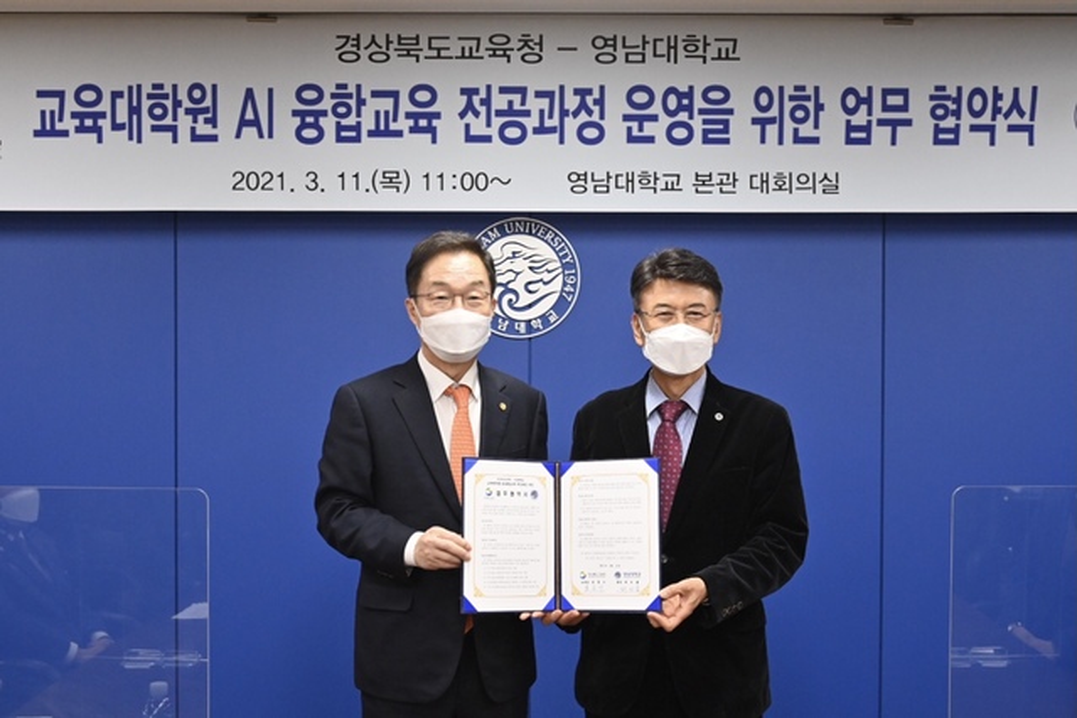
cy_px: 359
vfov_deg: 35.1
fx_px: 1137
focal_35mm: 38
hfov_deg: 50.7
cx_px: 538
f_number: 6.3
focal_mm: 38
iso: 5000
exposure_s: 1/200
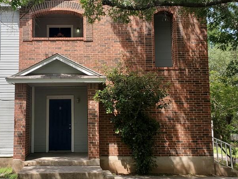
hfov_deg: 42.3
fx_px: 303
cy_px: 85
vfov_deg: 32.9
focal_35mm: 44
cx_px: 76
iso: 50
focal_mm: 4.3
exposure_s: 1/924
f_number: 2.4
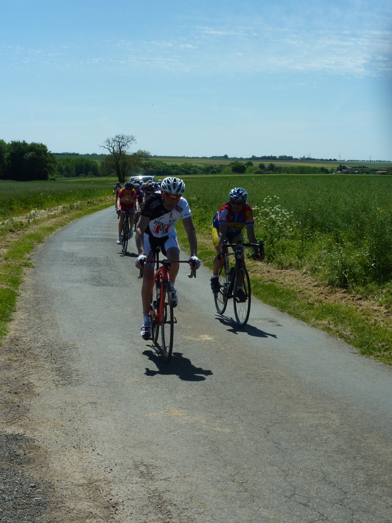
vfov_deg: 30.7
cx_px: 196
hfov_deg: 23.3
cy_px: 262
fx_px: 951
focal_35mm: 63
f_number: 5.6
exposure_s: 1/640
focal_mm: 10.3
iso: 80
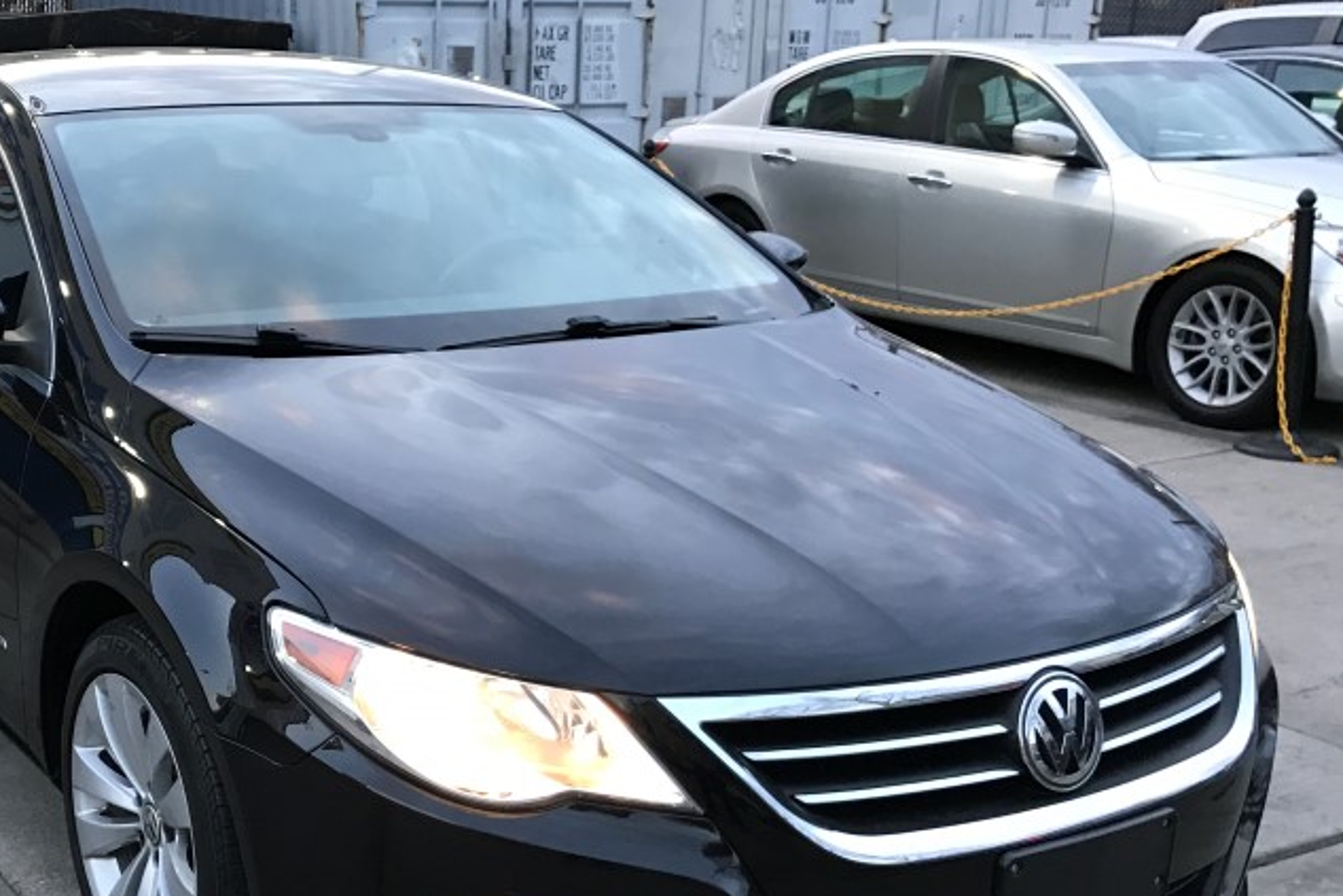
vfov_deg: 28.4
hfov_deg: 41.0
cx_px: 386
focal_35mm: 47
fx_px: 1754
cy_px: 623
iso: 32
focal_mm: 3.99
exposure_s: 1/33
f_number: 1.8
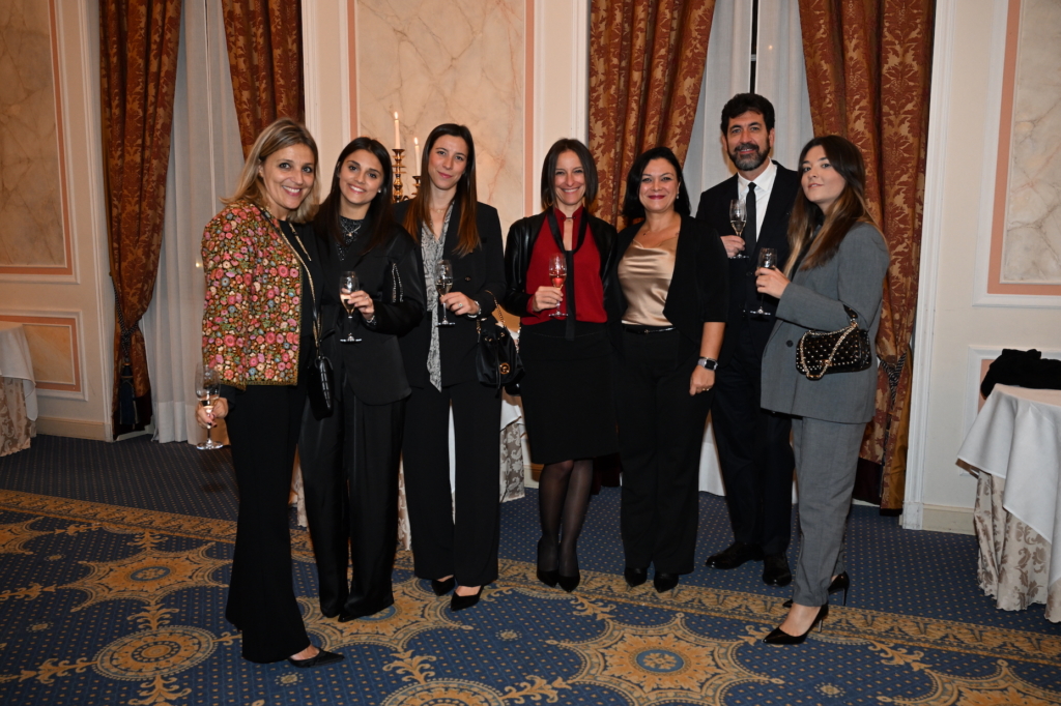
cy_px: 353
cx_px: 530
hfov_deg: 63.7
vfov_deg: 44.9
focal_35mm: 29
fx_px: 854
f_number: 5.6
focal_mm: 29
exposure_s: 1/80
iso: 1600
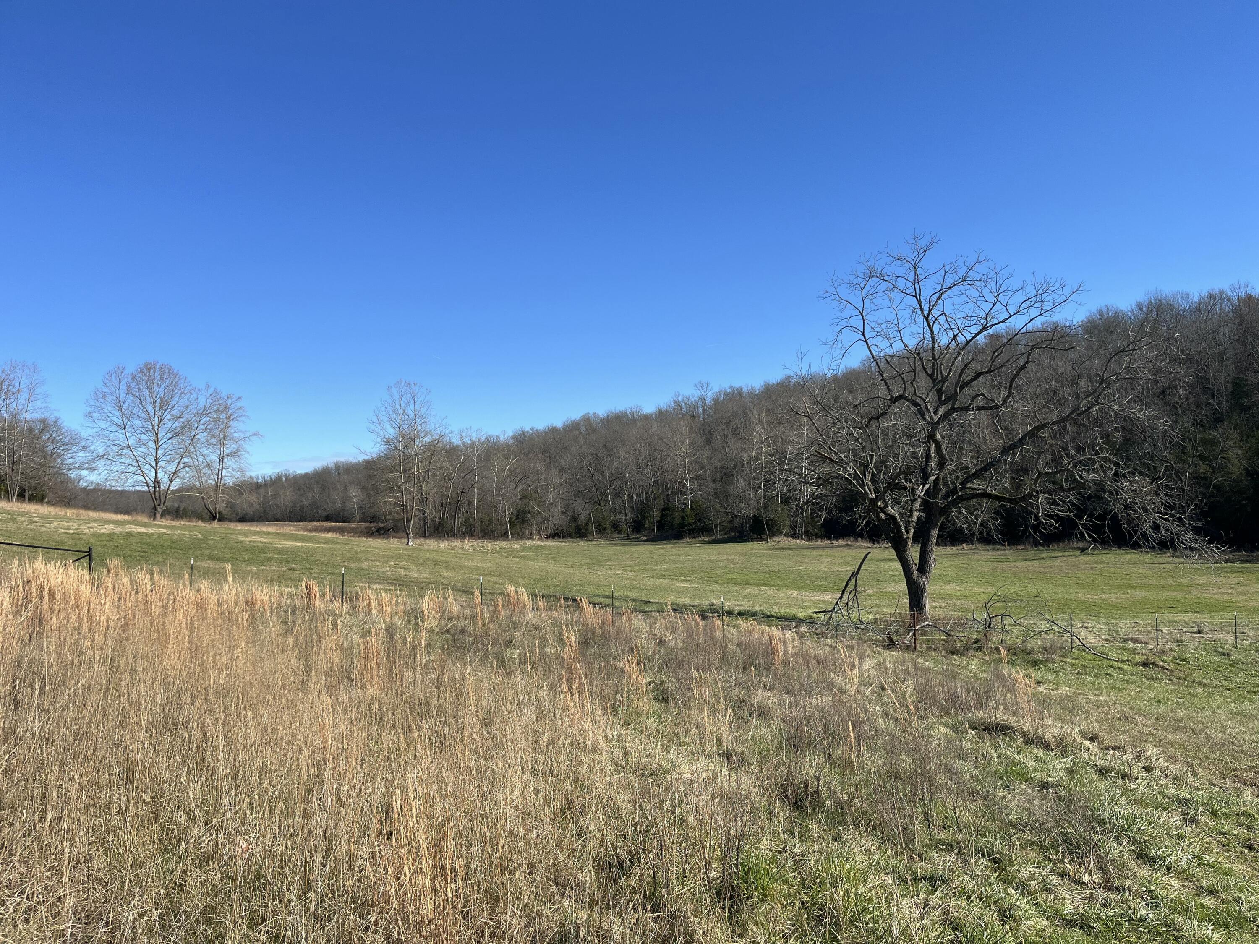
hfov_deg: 67.3
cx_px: 630
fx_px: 946
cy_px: 472
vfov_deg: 53.1
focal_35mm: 26
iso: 50
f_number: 1.6
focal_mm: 5.1
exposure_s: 1/3135
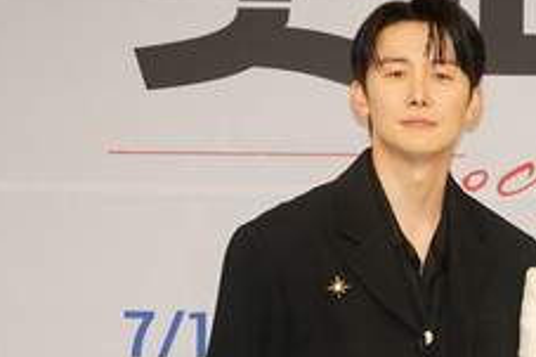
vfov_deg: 2.9
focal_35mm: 476
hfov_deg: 4.3
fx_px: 7083
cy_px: 390
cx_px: 815
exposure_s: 1/250
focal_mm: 138.6
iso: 1000
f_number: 5.6
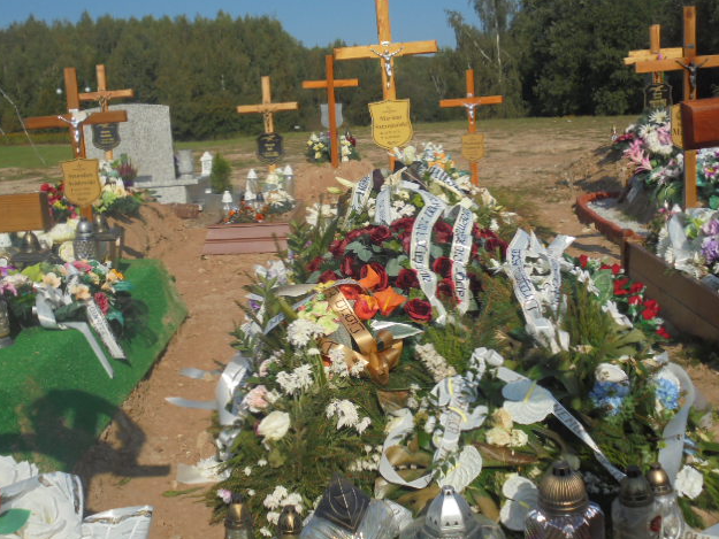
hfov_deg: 42.9
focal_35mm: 44
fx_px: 914
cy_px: 269
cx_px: 352
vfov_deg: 32.9
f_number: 14.1
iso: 100
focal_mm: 7.8
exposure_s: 1/125
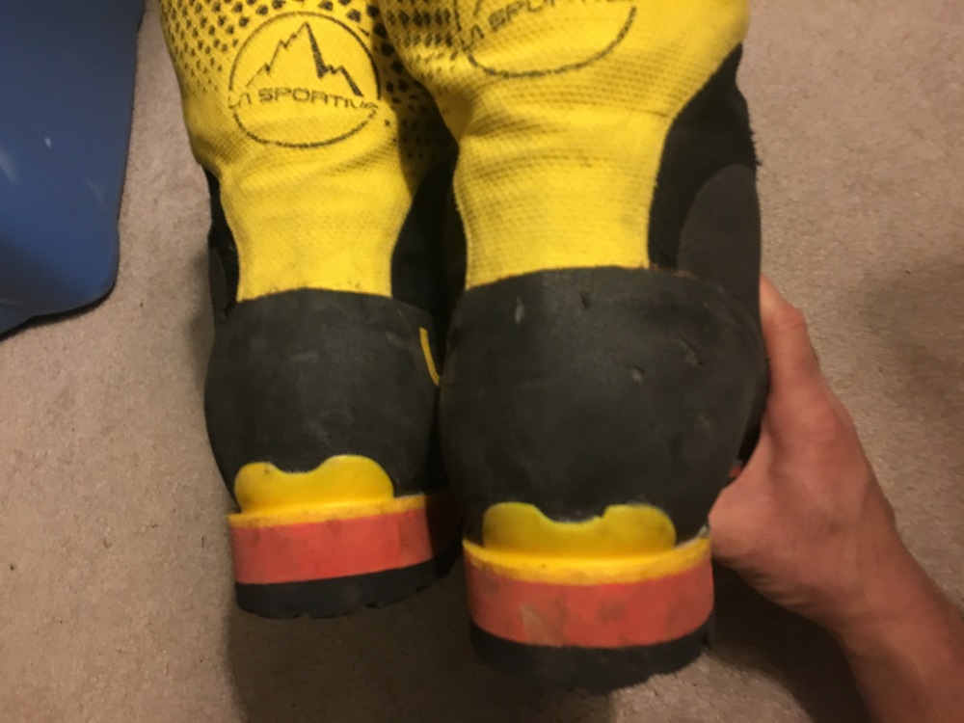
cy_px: 362
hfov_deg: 61.7
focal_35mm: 29
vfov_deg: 48.2
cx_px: 482
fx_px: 808
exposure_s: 1/15
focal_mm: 4.15
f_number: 2.2
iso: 400
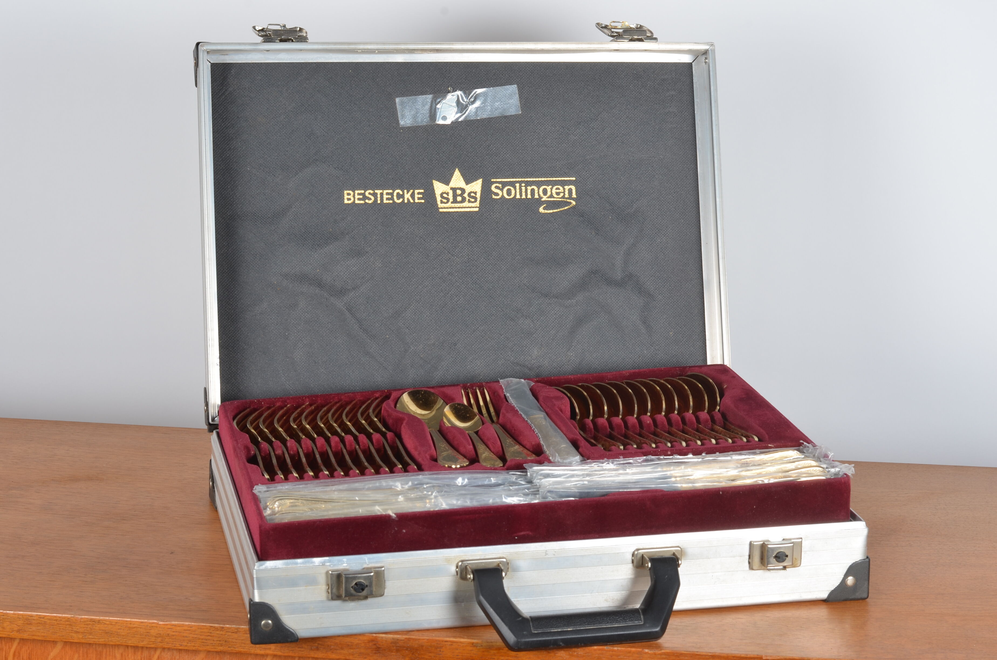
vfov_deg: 18.1
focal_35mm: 75
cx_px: 498
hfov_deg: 27.0
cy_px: 330
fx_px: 2073
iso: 100
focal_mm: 50
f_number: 11
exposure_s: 1/125
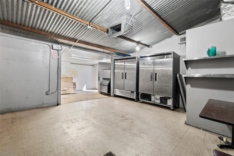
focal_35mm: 16
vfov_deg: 73.8
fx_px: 104
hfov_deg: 96.7
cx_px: 117
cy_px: 78
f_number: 8
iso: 250
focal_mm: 16
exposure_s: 1/1.25
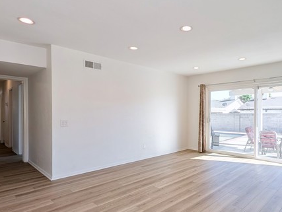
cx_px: 166
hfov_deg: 86.8
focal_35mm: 18
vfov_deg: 71.6
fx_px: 147
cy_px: 114
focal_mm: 2.23
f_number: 1.95
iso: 40
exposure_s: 1/301
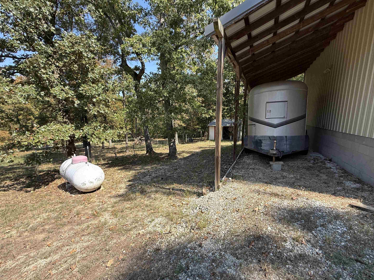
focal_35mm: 15
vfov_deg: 81.7
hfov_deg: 98.1
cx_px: 198
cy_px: 148
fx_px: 162
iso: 50
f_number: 2.2
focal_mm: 2.22
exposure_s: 1/540
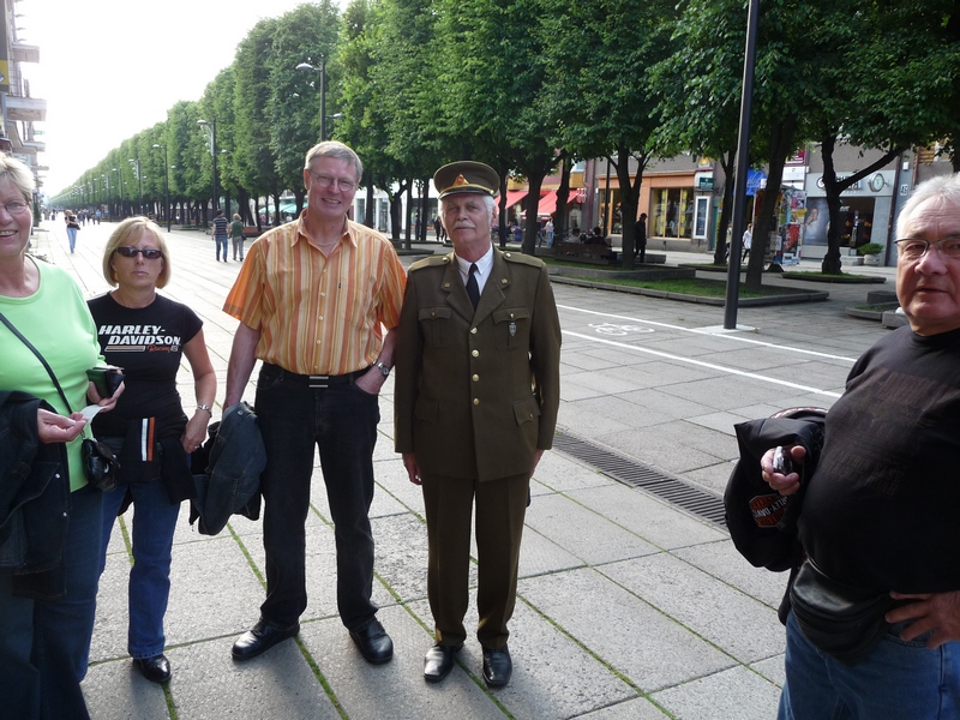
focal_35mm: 28
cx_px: 480
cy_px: 360
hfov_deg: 63.4
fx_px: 777
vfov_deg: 49.7
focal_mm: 4.7
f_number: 3.3
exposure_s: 1/100
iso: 100
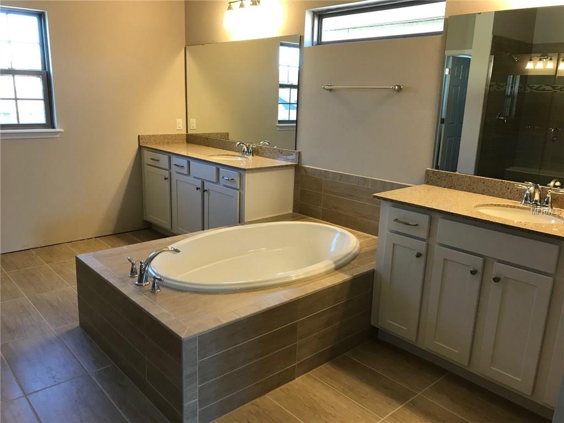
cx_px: 282
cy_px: 212
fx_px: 456
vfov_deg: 49.7
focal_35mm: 28
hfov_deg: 63.4
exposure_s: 1/30
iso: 25
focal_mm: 3.99
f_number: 1.8
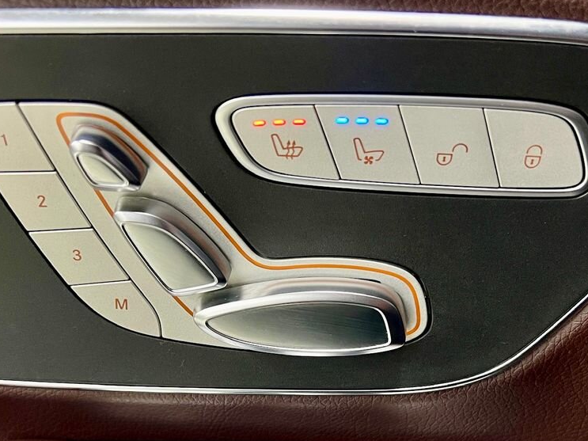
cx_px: 313
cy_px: 336
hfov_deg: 44.8
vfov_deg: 33.6
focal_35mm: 42
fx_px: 713
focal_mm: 5.7
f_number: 1.5
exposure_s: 1/49
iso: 500
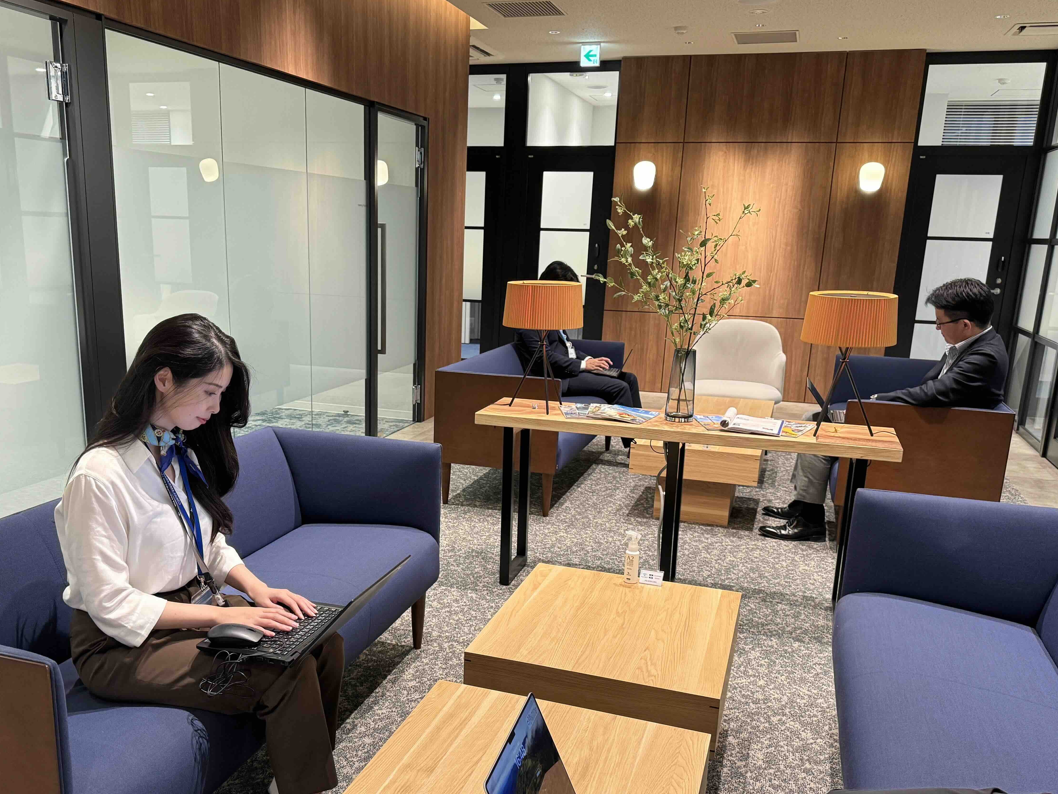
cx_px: 464
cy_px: 476
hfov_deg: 58.2
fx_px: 948
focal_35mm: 31
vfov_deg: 45.2
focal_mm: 6.76
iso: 250
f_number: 1.78
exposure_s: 1/60
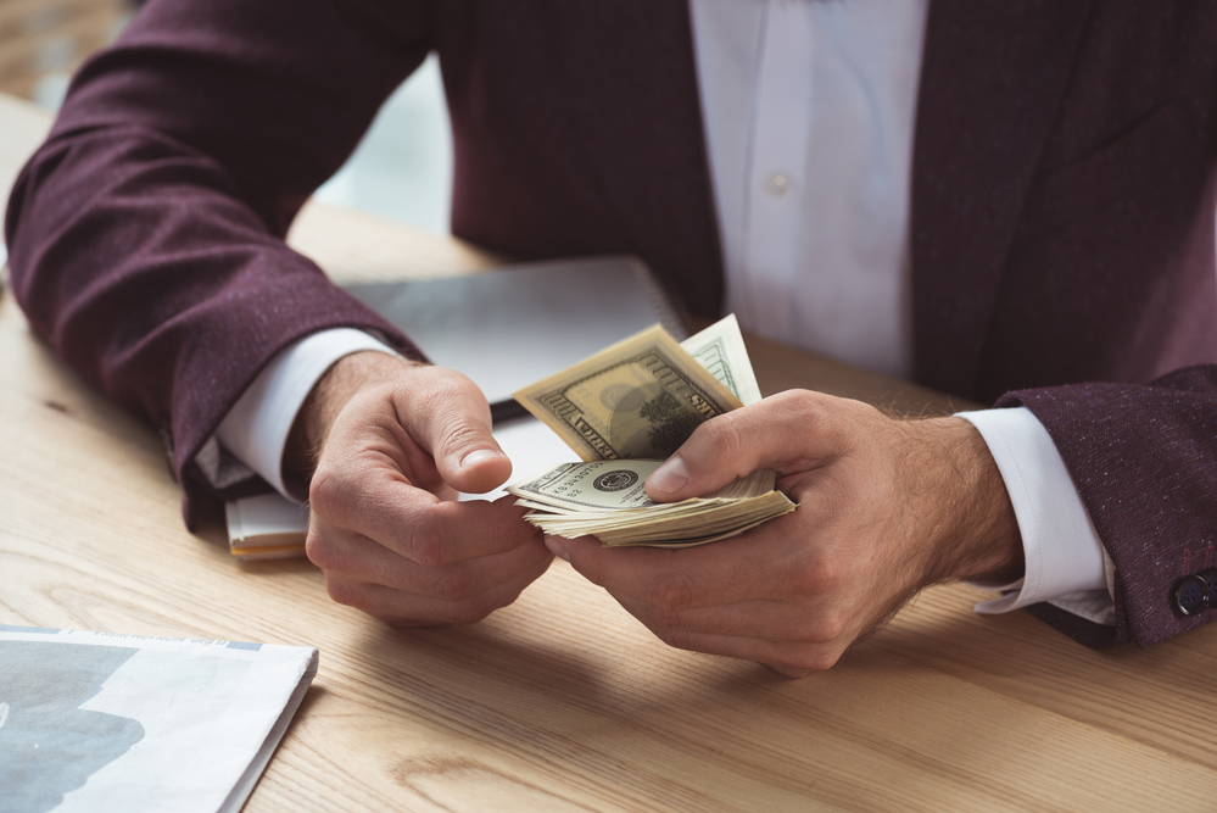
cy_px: 406
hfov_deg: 19.4
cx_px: 608
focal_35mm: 105
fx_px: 3551
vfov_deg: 13.1
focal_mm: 105
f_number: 6.3
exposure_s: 1/200
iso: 200
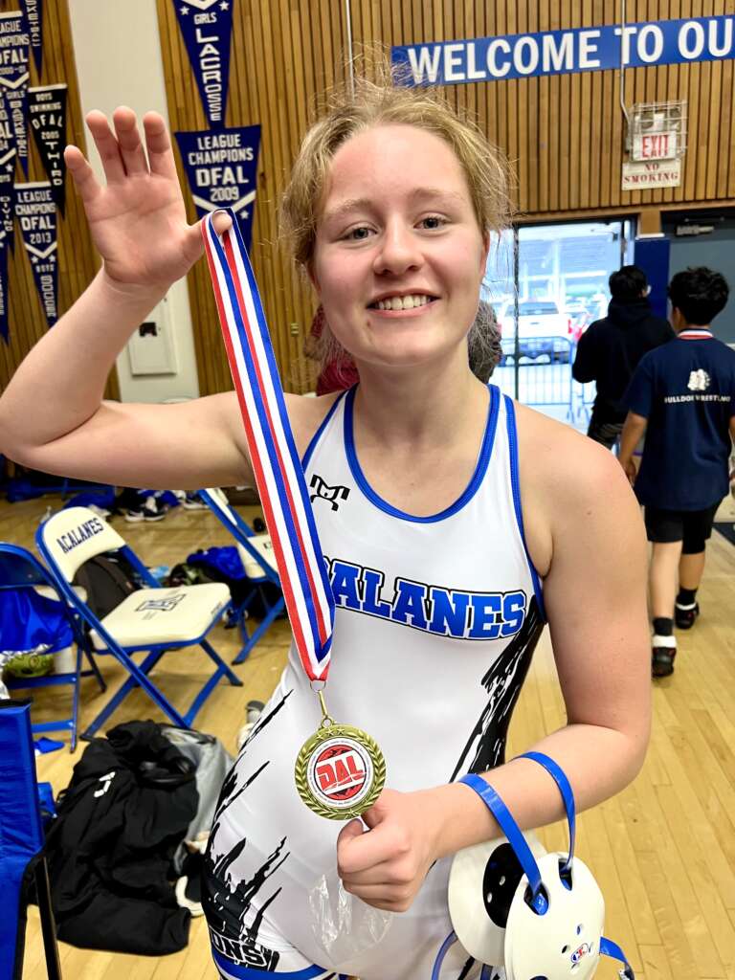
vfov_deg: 67.3
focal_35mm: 26
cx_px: 368
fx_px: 736
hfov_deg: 53.1
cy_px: 490
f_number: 1.5
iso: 100
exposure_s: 1/60
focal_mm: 5.7
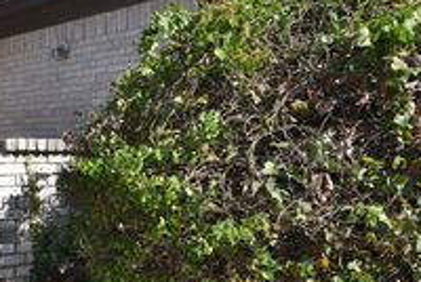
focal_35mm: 60
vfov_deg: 22.7
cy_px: 160
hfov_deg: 30.5
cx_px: -21
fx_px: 703
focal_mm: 24
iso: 100
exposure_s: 1/200
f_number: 8
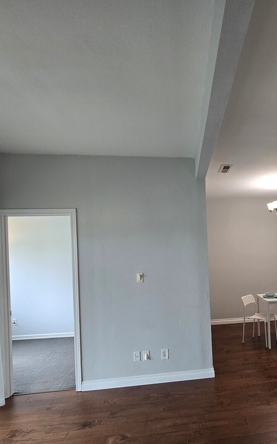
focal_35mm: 21
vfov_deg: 81.9
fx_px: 254
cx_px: 231
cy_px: 248
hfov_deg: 52.6
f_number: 2.2
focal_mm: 2.2
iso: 125
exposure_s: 1/60
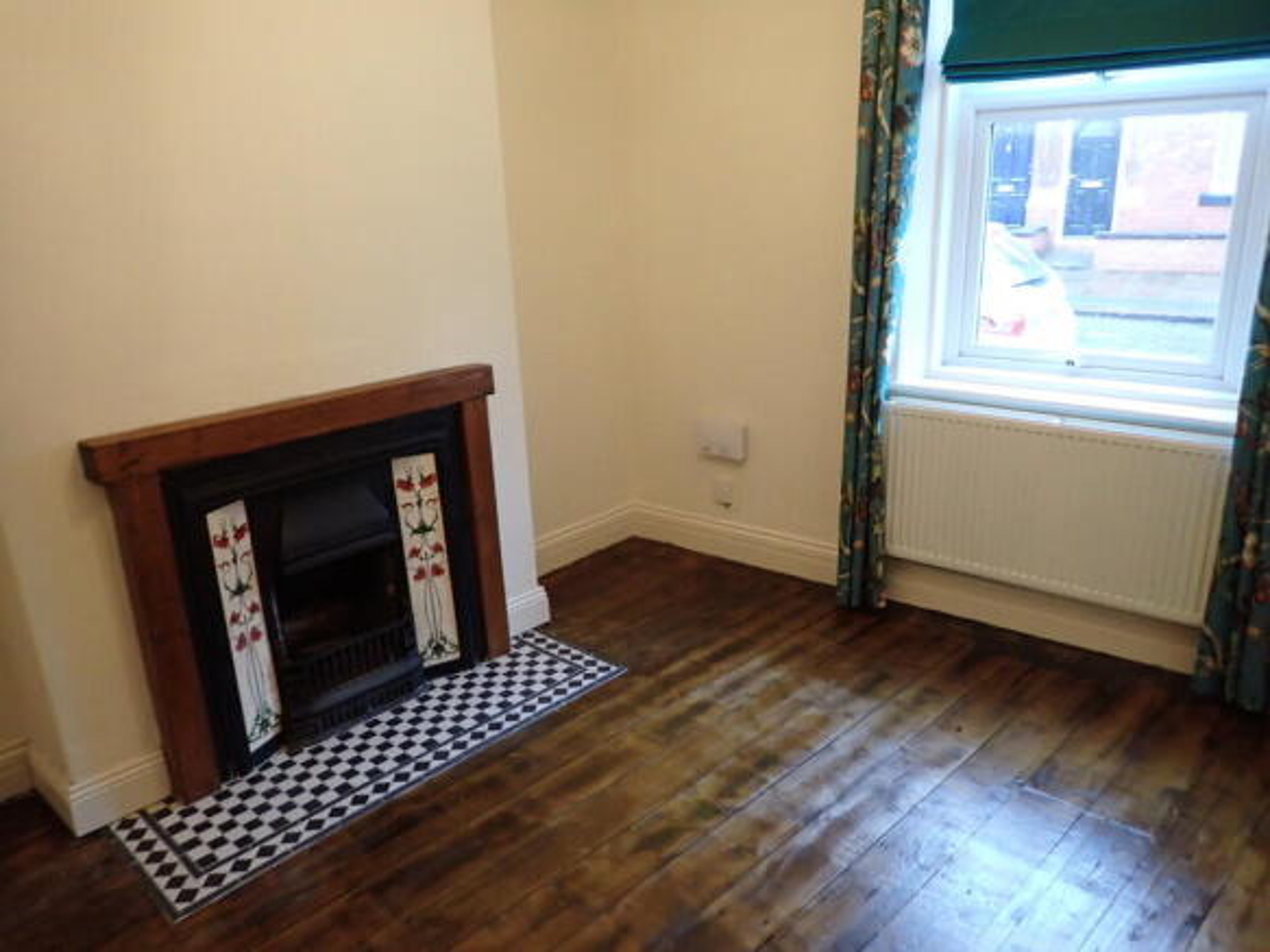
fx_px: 917
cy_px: 476
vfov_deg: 54.9
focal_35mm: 25
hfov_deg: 69.4
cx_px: 635
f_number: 2
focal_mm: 4.5
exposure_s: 1/30
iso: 500
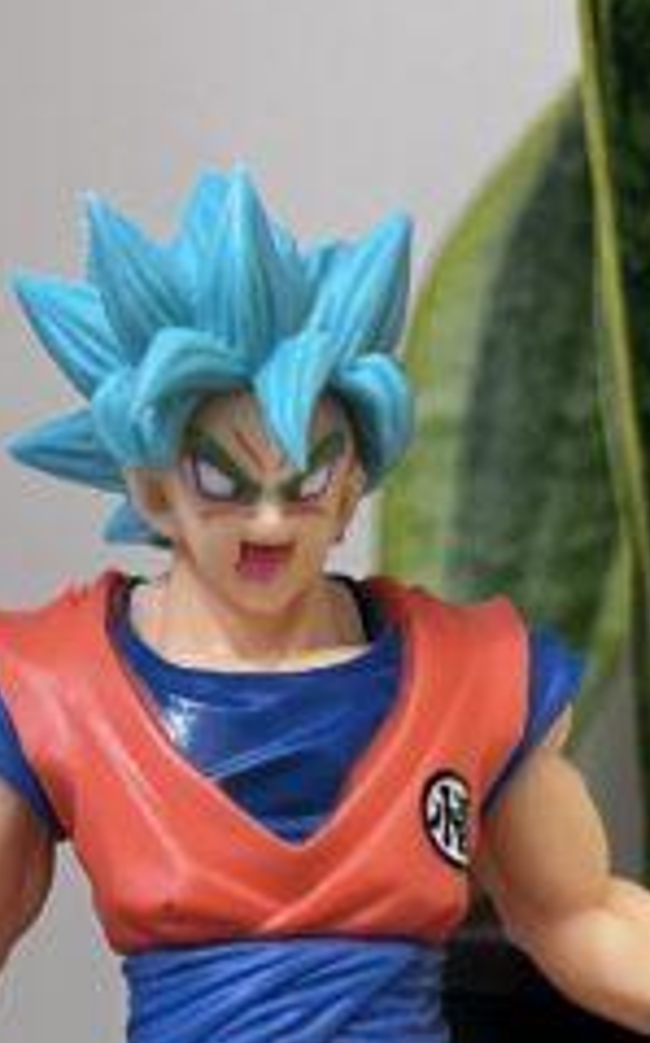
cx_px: 275
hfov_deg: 16.9
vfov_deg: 24.5
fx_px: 2186
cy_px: 1224
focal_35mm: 77
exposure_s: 1/25
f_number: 1.6
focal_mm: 5.1
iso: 500
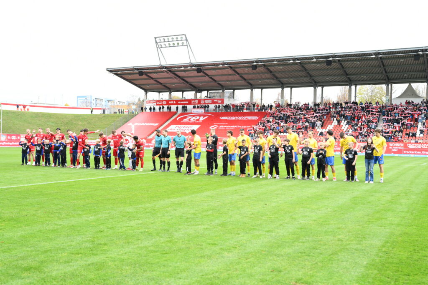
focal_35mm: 40
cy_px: 142
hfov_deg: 48.5
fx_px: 476
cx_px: 214
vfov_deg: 33.4
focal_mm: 40
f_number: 2.8
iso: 1250
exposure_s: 1/1250
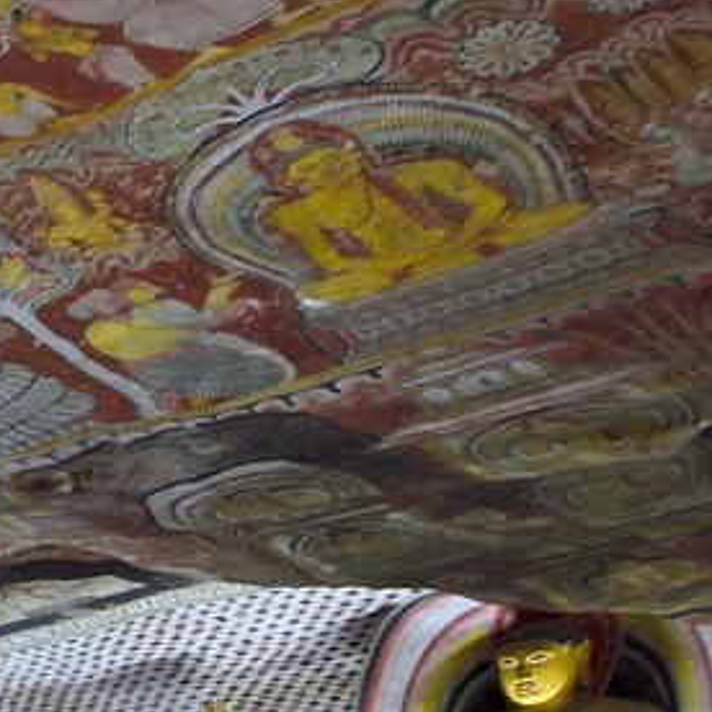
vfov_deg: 22.1
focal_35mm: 69
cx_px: -1063
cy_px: 962
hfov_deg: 14.4
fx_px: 1606
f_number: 9
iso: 800
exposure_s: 1.6
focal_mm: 14
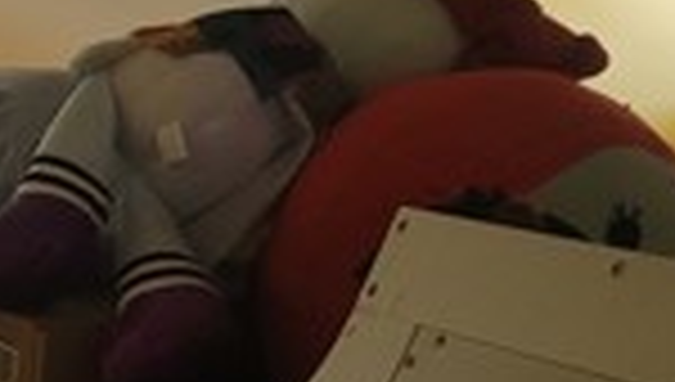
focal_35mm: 116
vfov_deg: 10.4
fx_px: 2080
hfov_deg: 16.2
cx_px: -450
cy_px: 445
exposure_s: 1/60
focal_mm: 7
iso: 64
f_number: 1.8
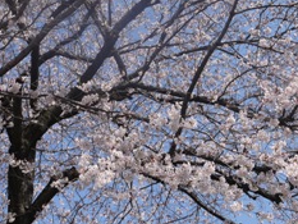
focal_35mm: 92
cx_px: 191
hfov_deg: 21.2
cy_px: 40
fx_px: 792
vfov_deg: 15.9
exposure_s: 1/320
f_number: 8
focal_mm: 24
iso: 100
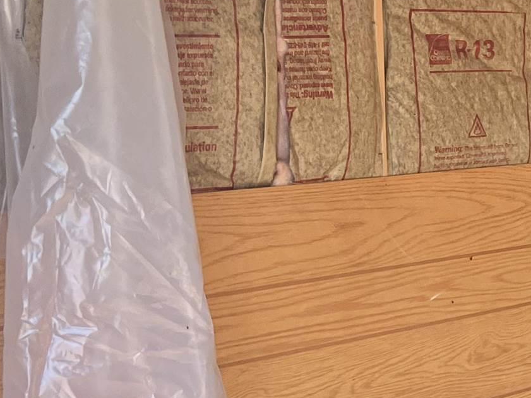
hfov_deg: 19.1
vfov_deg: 15.5
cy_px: 102
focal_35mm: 95
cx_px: 698
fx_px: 1457
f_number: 1.6
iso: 125
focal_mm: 5.1
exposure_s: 1/121
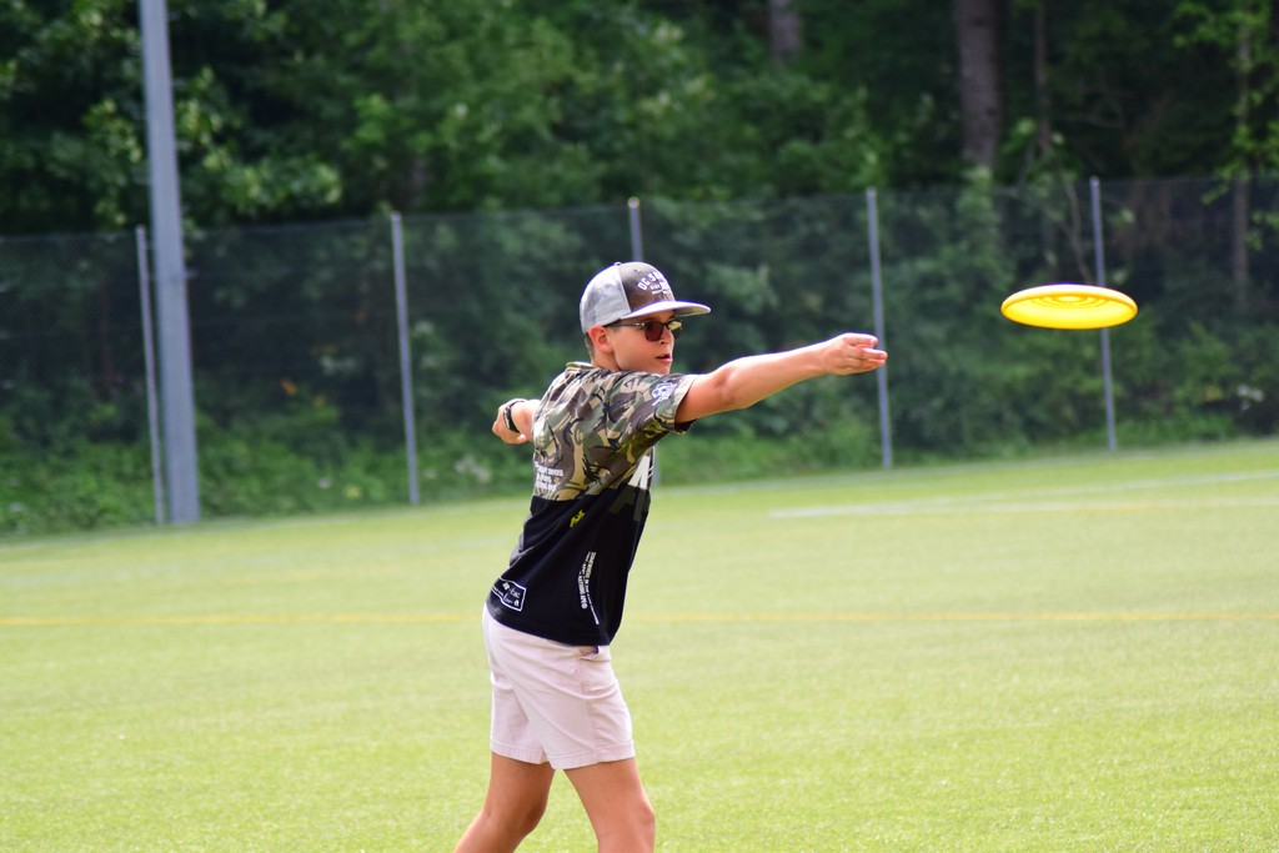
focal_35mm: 188
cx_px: 640
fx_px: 6662
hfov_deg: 11.0
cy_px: 426
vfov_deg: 7.3
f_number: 4.2
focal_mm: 125
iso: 640
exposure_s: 1/1250
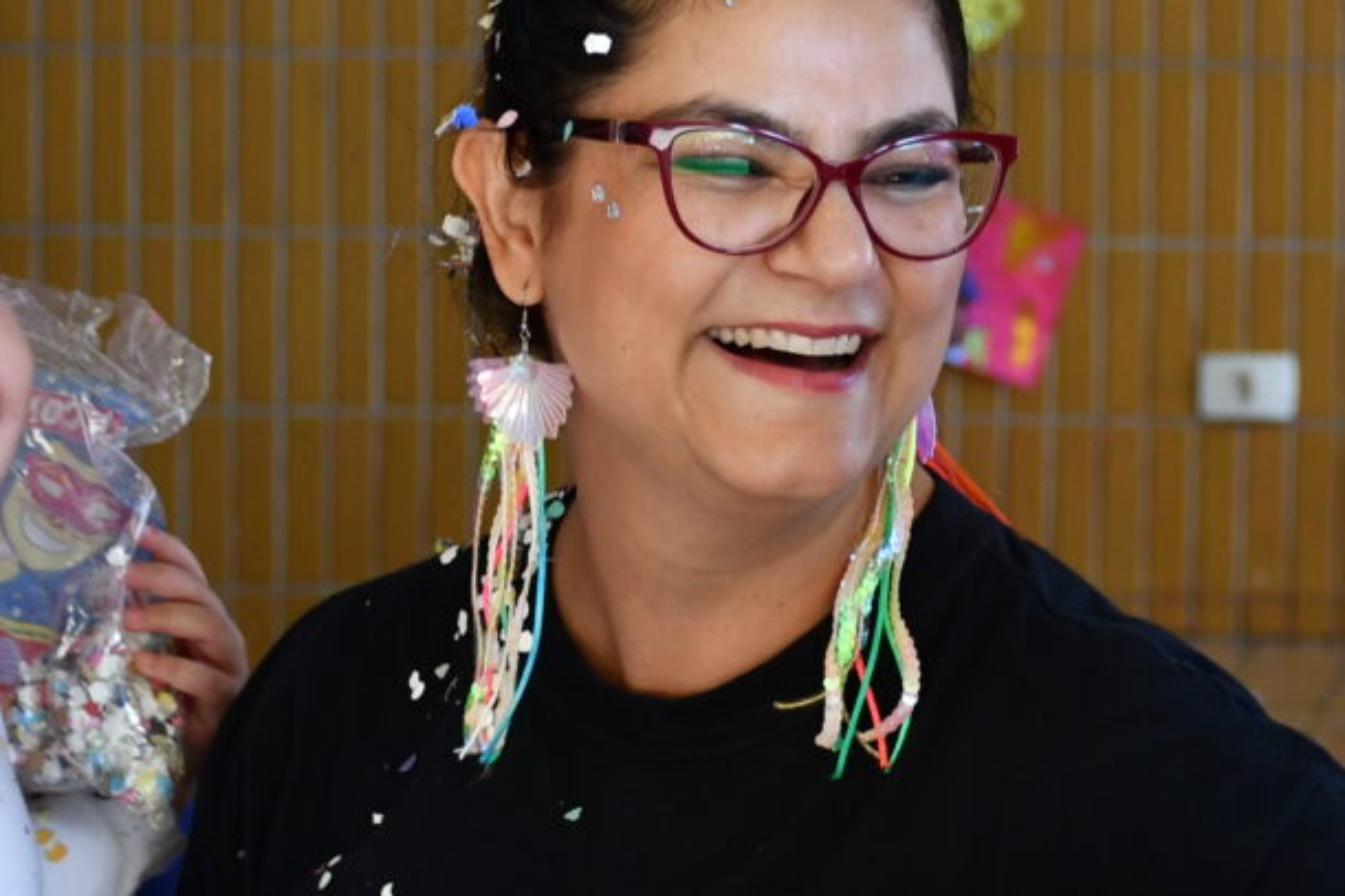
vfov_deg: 6.9
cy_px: 465
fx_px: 7395
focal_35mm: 198
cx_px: 991
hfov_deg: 10.4
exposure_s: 1/250
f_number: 4.5
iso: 800
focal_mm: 42
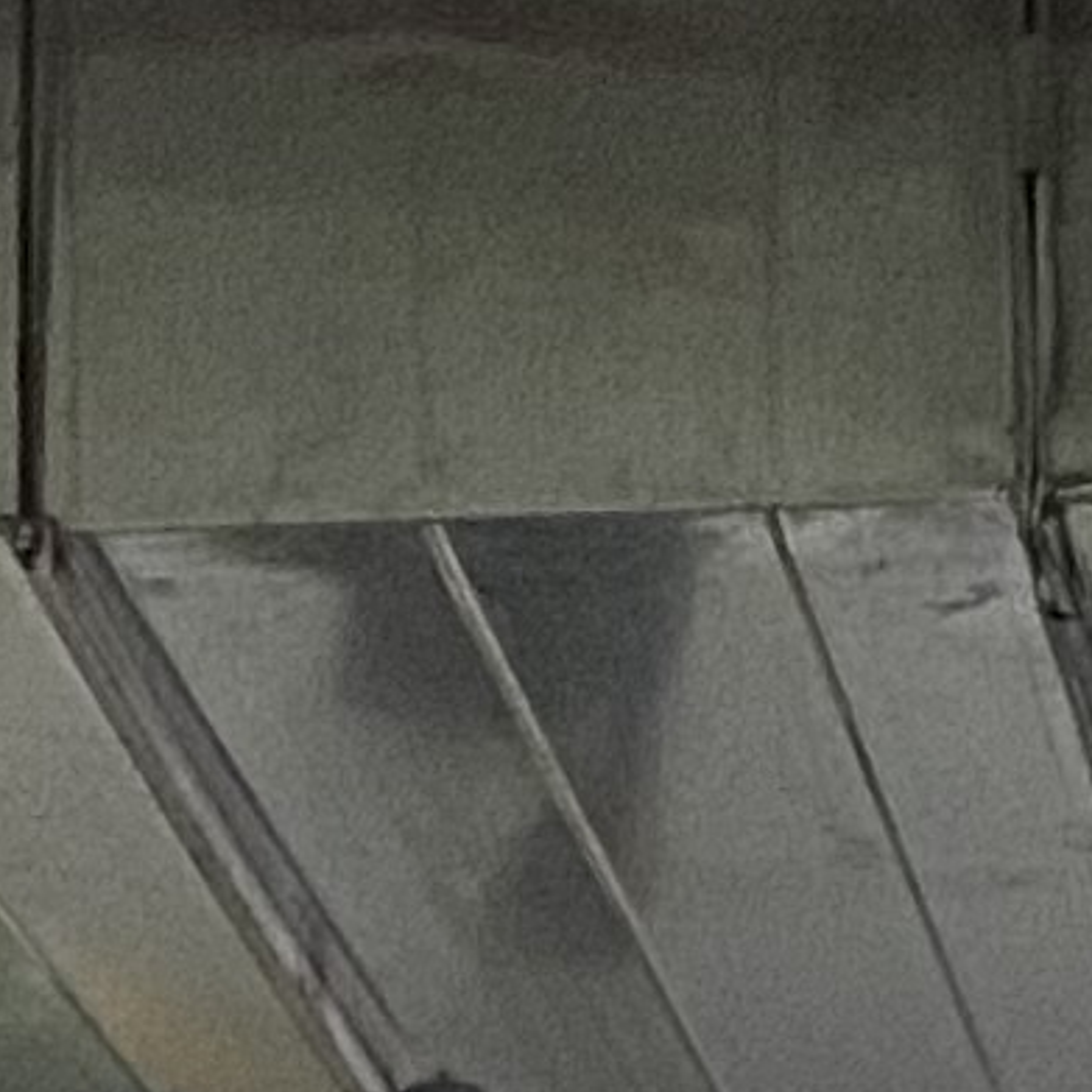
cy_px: 2871
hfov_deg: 7.3
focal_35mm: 237
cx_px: 1595
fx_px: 8459
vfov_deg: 6.9
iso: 800
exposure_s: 1/25
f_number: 1.8
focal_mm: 4.25
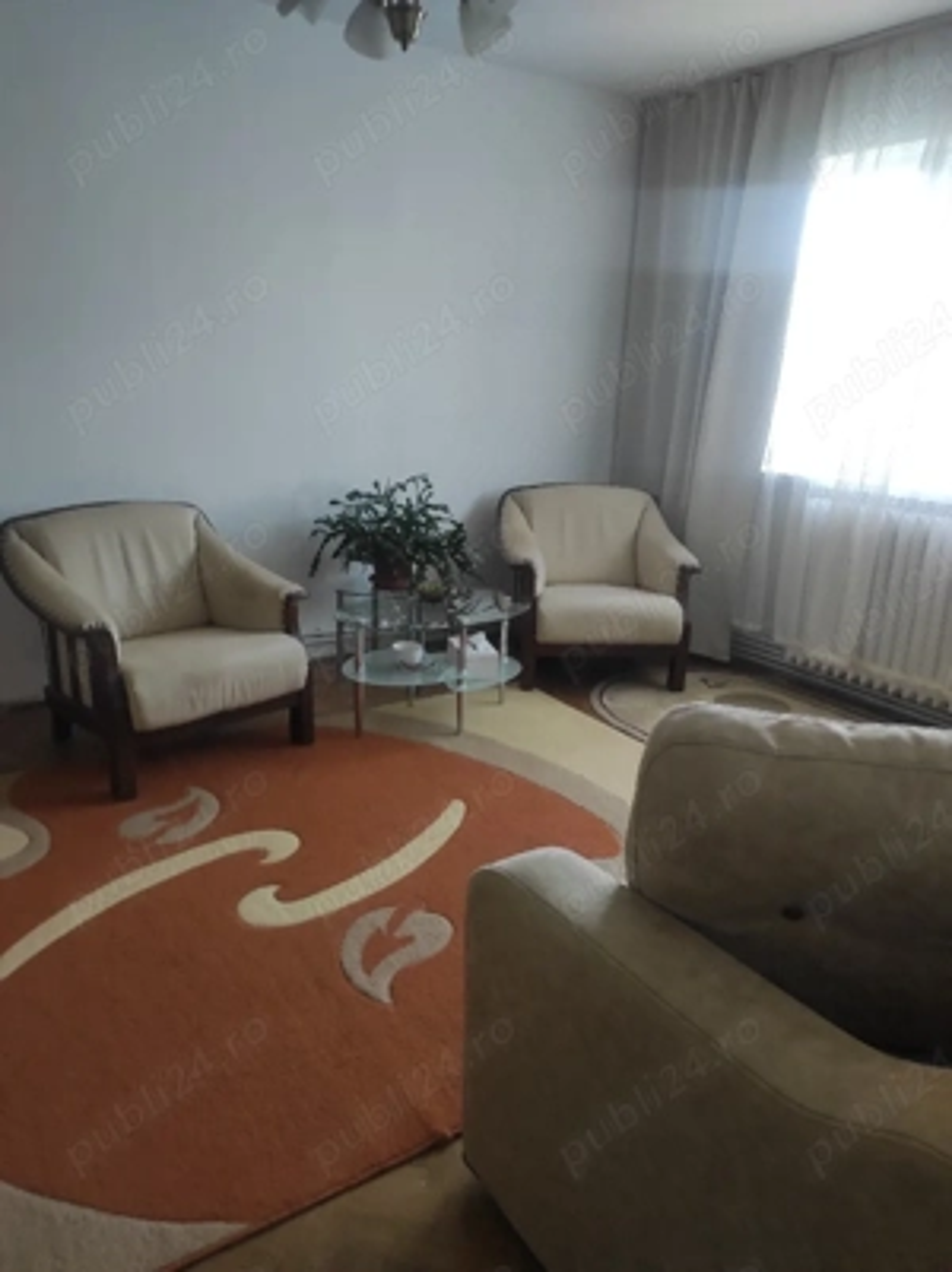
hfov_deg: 54.8
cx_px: 476
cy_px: 636
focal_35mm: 25
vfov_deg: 69.4
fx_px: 918
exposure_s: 1/33
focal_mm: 5.43
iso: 130
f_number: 1.89
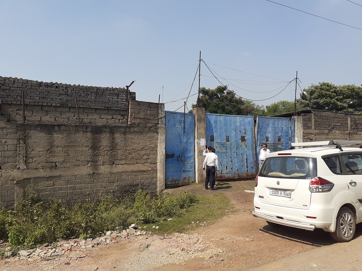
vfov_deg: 51.4
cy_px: 136
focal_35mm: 27
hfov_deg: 65.3
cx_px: 181
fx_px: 282
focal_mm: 3.58
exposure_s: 1/1923
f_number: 1.9
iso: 40
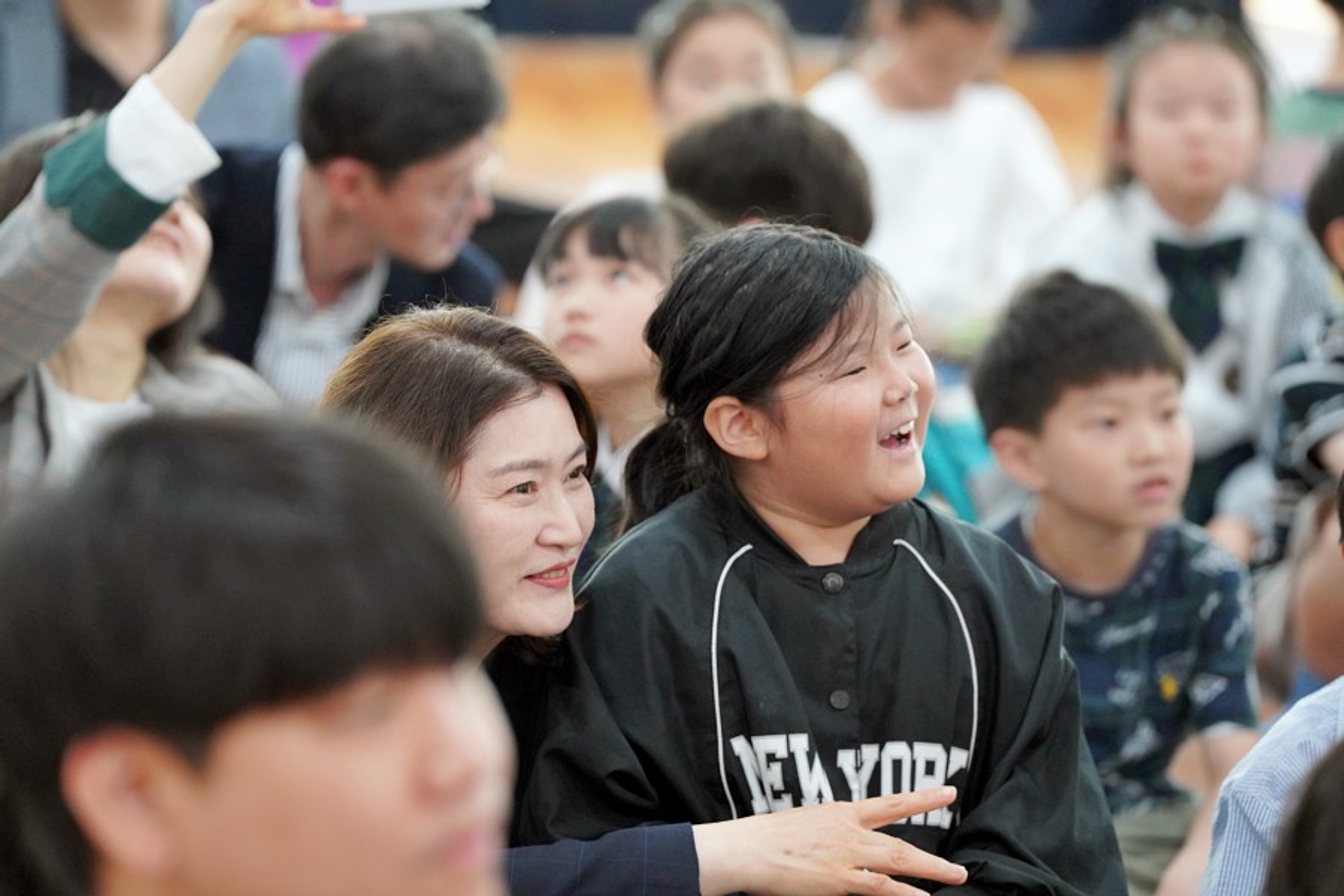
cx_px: 672
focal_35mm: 200
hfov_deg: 10.3
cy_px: 448
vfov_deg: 6.9
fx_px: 7466
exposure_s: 1/250
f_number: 4
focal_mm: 200
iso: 5000
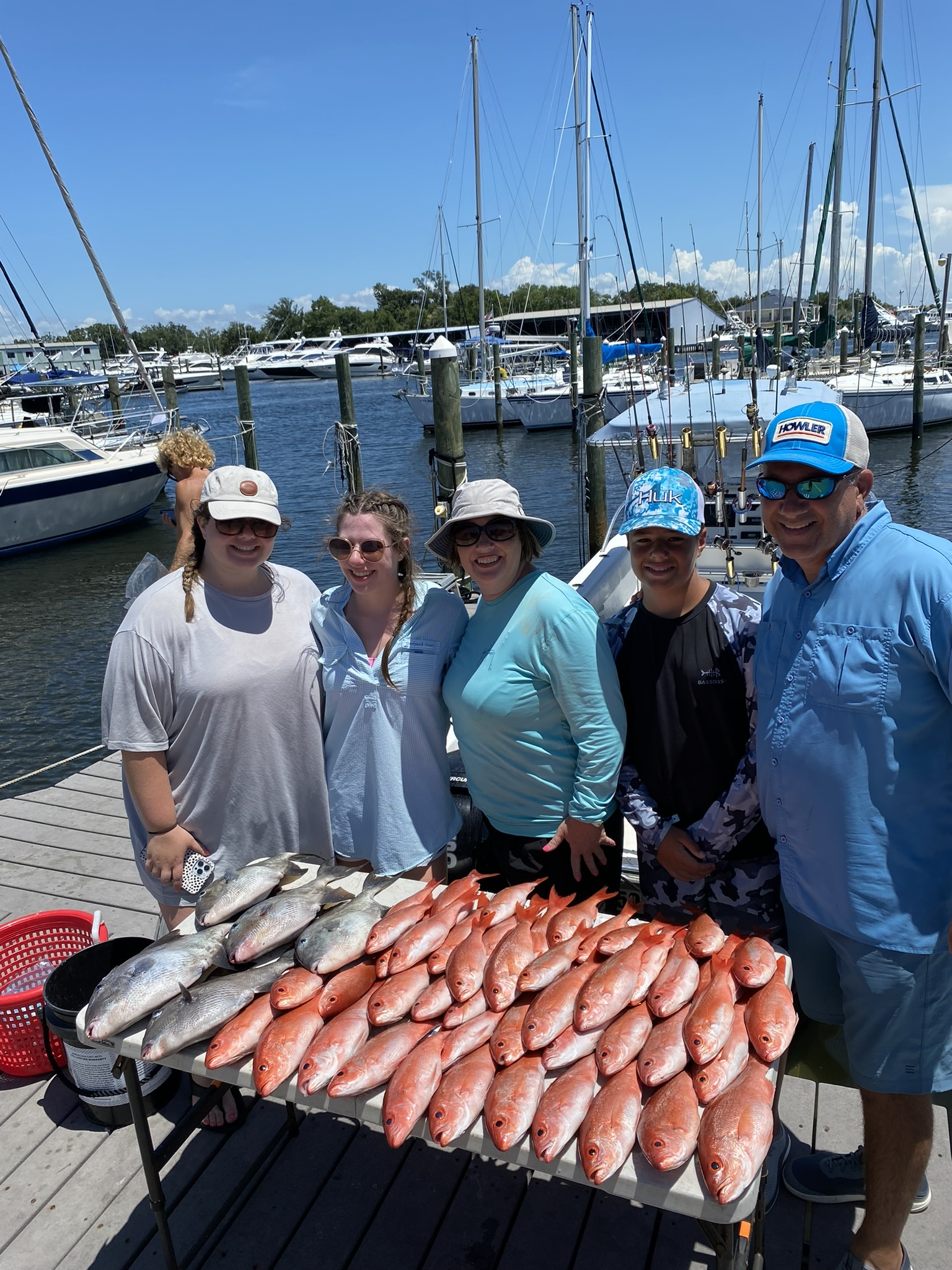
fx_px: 953
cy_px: 635
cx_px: 476
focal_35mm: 26
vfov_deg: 67.3
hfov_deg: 53.1
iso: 32
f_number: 1.8
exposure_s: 1/3610
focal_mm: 4.25
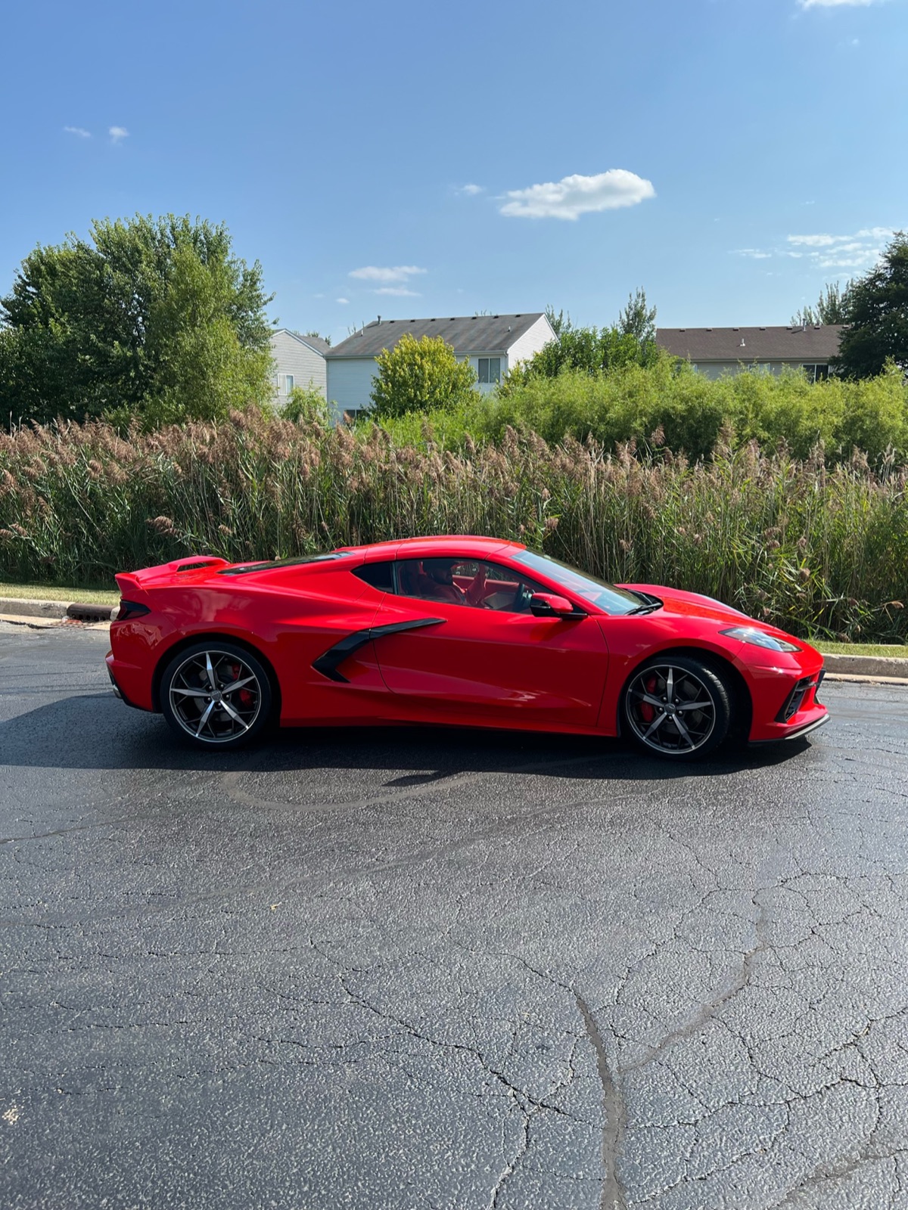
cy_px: 605
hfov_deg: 53.1
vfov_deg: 67.3
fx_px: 909
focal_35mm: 26
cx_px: 454
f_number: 1.5
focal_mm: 5.7
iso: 50
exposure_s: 1/2632
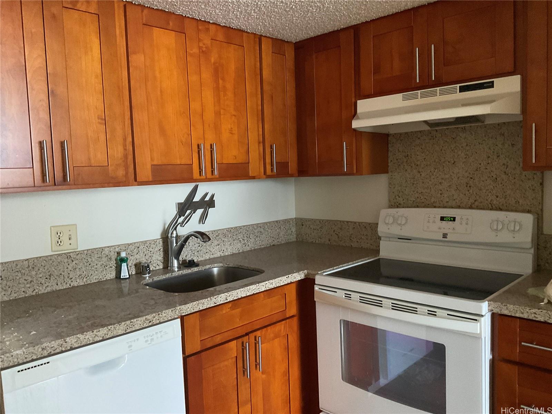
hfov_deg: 61.7
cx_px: 276
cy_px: 207
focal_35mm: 29
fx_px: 462
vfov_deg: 48.2
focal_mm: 3
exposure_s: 1/60
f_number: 1.8
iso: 80
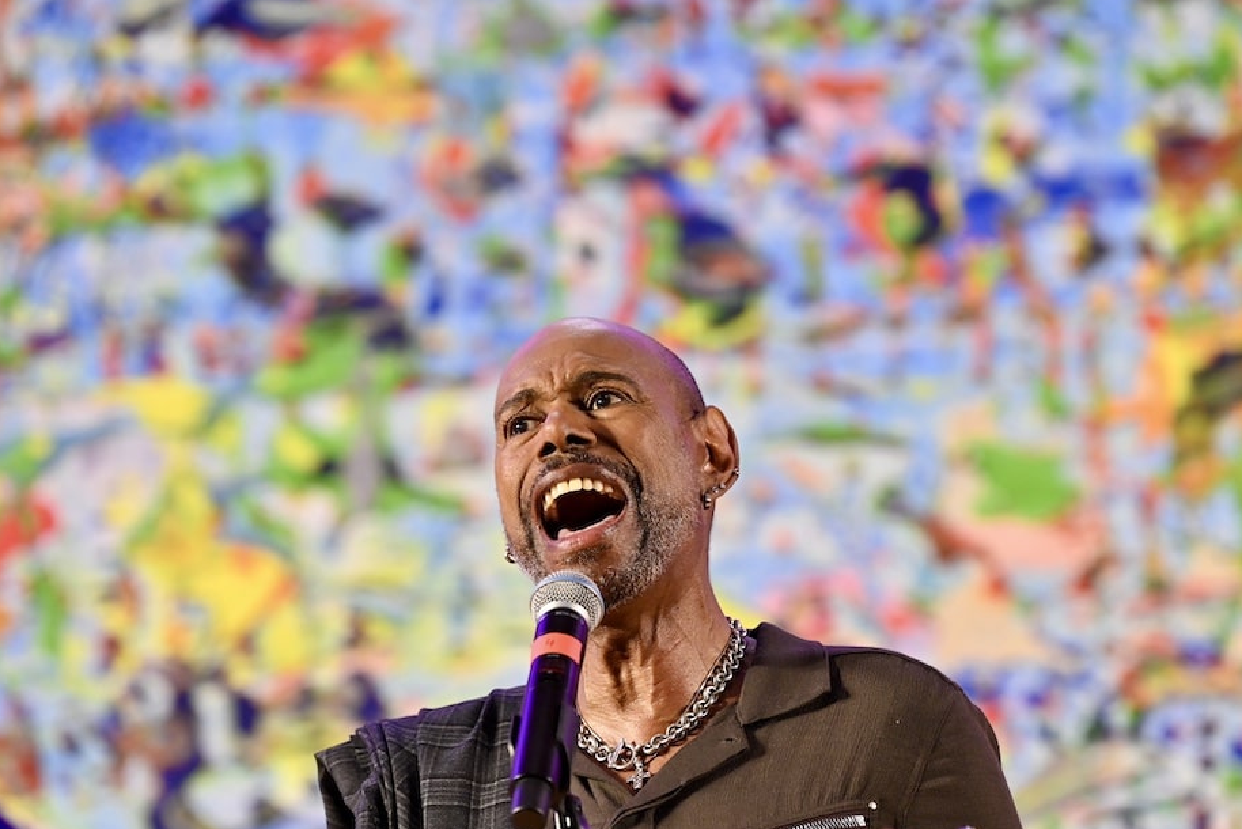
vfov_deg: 6.1
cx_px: 659
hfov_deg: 9.2
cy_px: 452
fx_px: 7730
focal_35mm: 224
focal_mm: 200
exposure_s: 1/100
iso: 2000
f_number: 4
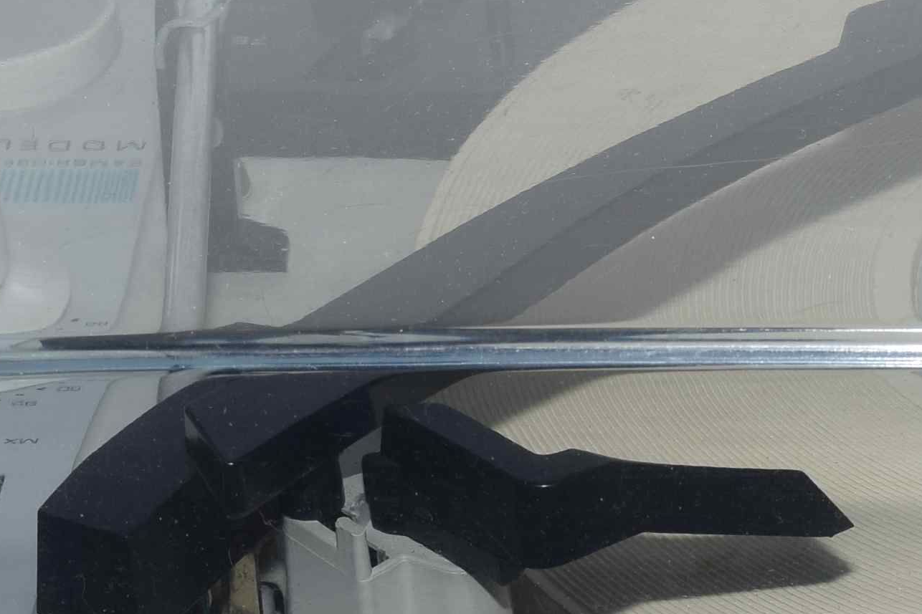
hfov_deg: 9.8
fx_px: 5377
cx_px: 822
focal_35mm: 210
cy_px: 490
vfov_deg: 6.5
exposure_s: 1/60
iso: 100
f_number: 8
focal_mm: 30
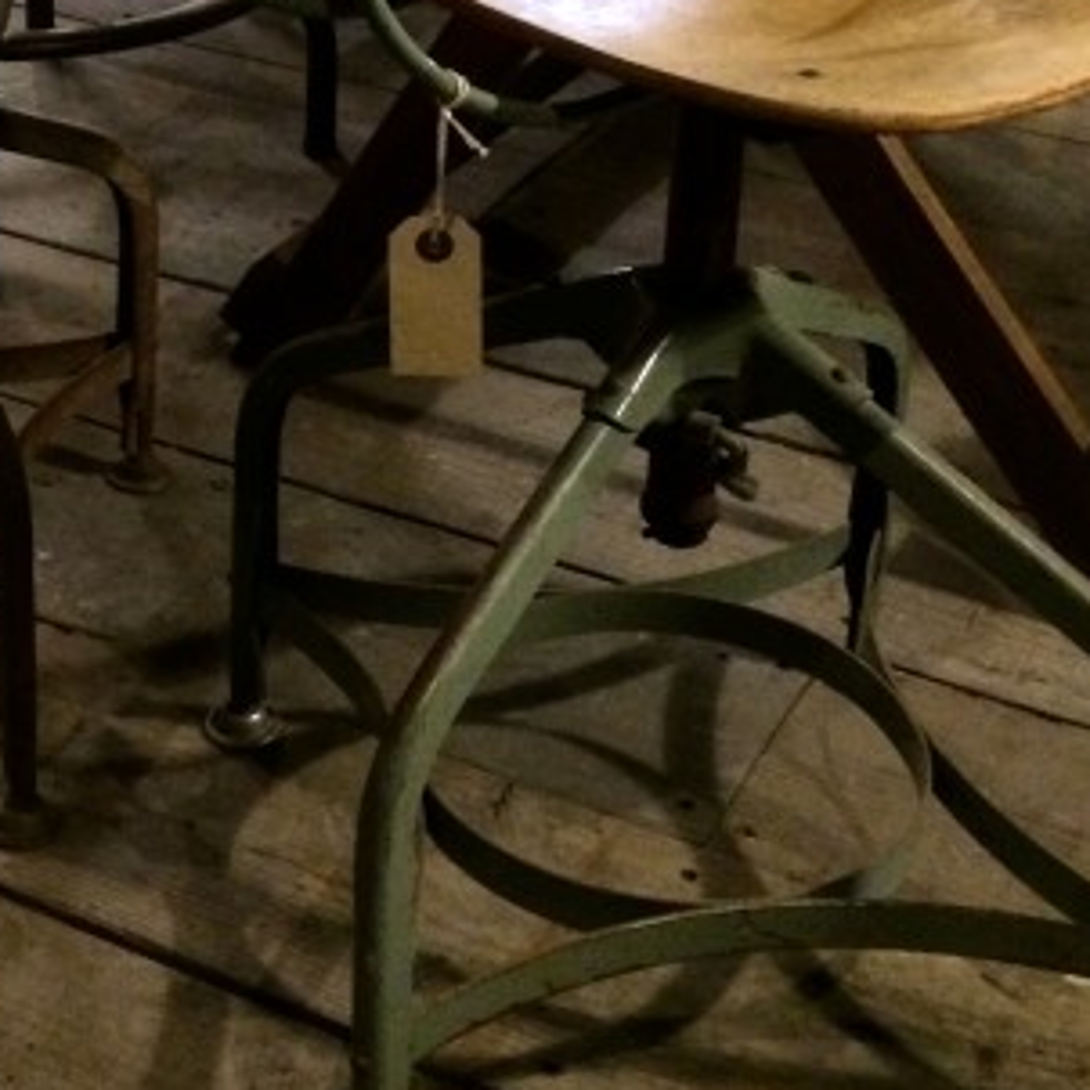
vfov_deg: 22.3
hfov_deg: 22.9
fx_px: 2672
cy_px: 42
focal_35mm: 75
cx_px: 292
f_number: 2.2
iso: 400
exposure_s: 1/15
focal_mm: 4.12
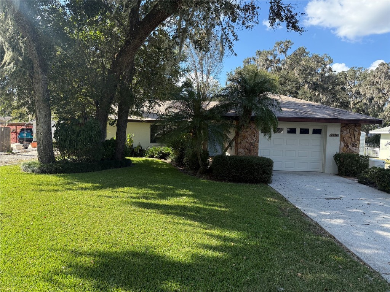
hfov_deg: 71.6
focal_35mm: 24
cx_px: 195
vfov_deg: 56.8
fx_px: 270
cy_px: 146
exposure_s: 1/1522
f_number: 1.78
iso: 100
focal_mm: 6.76
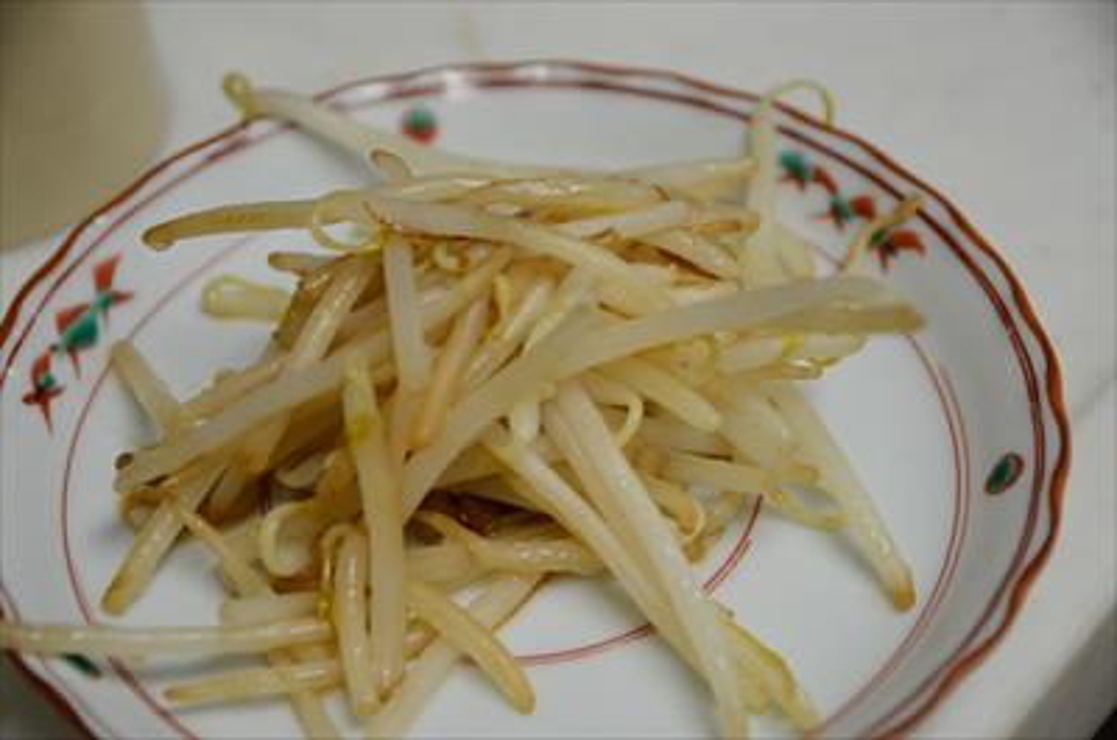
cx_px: 558
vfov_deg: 19.6
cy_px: 370
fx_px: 2137
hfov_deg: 29.3
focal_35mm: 69
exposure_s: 1/80
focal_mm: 46
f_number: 4.5
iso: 400
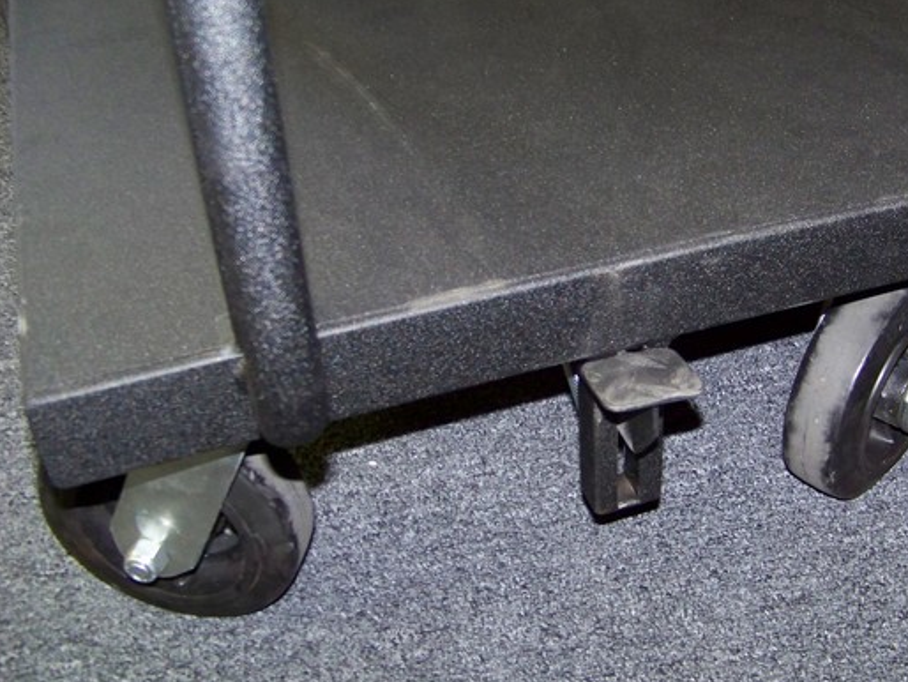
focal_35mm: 49
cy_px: 368
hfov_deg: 38.4
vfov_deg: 29.7
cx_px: 611
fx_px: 1286
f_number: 2.8
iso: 200
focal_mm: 5.85
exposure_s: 1/30
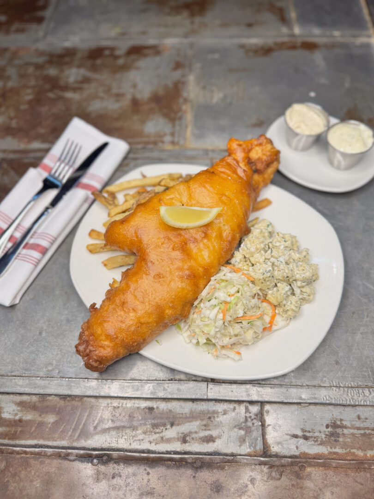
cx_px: 187
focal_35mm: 24
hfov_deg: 56.8
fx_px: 346
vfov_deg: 71.6
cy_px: 250
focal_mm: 6.76
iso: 50
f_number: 1.78
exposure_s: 1/124
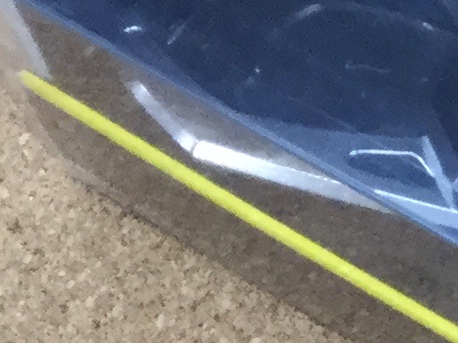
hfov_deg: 7.7
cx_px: 1399
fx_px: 2922
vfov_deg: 6.6
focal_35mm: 221
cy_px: 504
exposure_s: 1/30
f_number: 2.4
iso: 50
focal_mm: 3.3
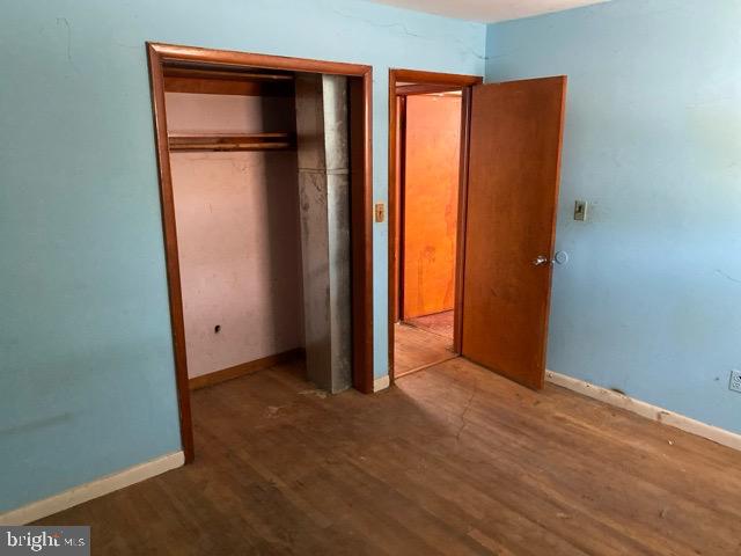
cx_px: 370
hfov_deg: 67.3
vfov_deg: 53.1
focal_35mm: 26
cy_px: 278
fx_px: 557
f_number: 1.8
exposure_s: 1/40
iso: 640
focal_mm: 4.25
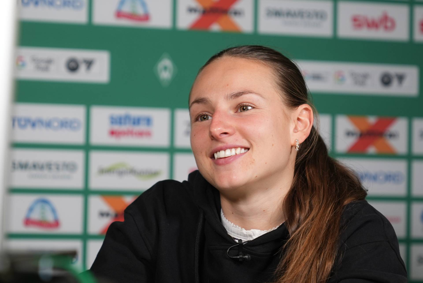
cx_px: 212
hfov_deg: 20.0
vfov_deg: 13.4
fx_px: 1200
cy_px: 142
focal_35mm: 102
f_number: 2.8
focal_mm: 68
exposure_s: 1/320
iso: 640
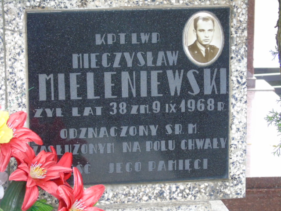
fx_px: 1007
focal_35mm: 124
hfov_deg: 15.9
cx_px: 140
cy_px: 106
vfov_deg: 12.0
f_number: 4.6
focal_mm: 22
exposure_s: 1/60
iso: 500
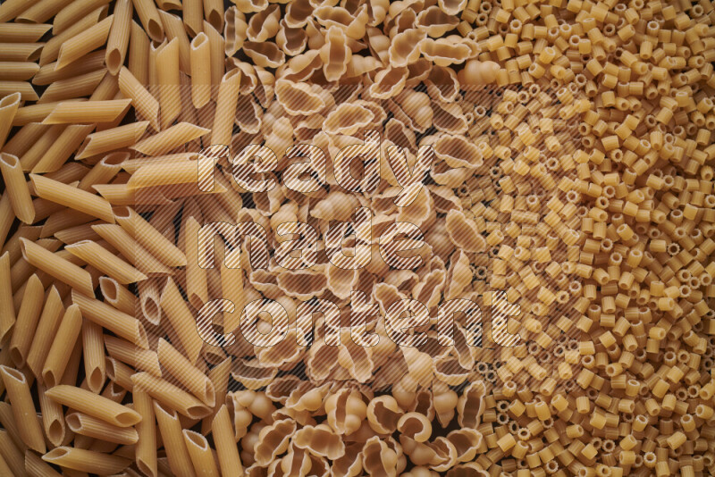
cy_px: 238
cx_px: 358
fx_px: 993
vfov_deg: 27.0
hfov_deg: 39.6
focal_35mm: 50
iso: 160
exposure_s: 1/100
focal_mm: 50
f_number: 8
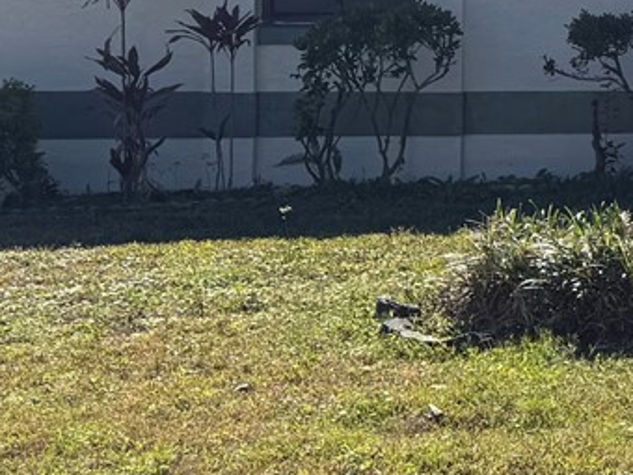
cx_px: 1320
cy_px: 2
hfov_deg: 14.2
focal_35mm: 113
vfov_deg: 12.9
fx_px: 2066
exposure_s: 1/3584
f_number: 1.78
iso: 80
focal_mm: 6.76
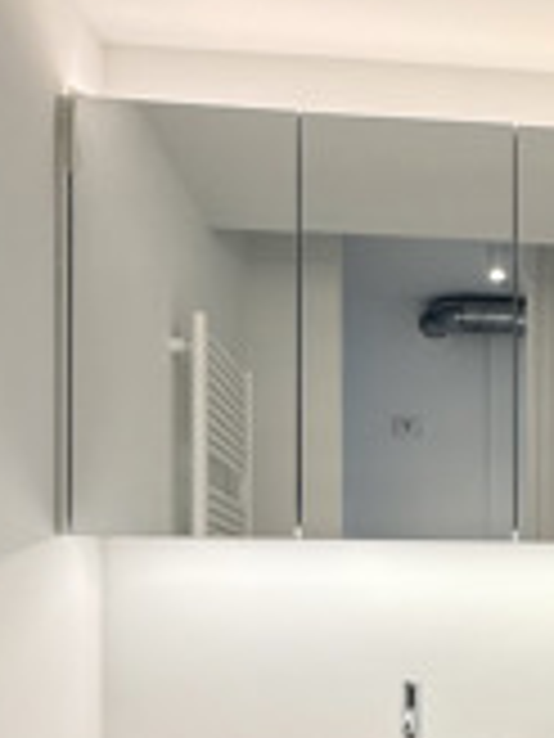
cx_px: 561
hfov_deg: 32.2
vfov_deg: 42.1
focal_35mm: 41
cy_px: 662
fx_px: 875
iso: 100
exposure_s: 1/100
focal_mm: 2.22
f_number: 2.2
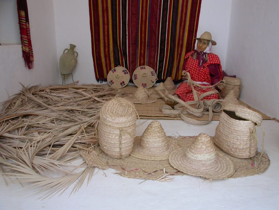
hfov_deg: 44.8
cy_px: 105
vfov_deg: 34.3
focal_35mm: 42
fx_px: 339
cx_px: 140
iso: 100
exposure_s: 1/13.3
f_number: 2.7
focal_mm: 8.7
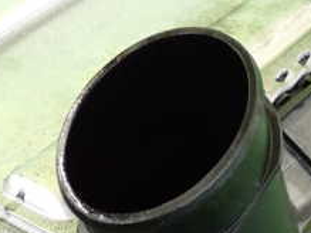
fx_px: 1158
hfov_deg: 15.2
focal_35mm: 129
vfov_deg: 11.5
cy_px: 159
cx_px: 65
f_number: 3.1
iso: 1600
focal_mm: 8.4
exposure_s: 1/125
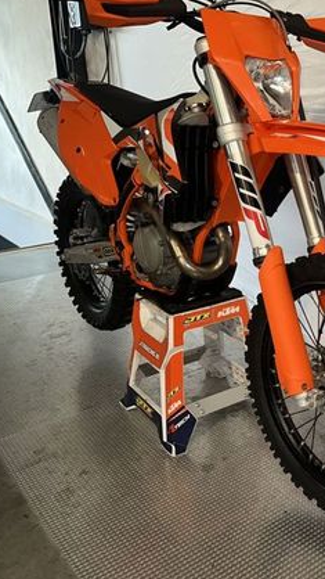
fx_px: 613
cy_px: 256
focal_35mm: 40
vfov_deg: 50.4
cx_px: 336
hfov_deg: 27.7
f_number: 1.78
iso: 64
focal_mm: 6.86
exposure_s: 1/33
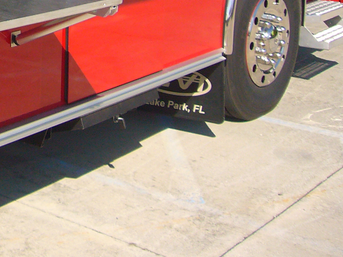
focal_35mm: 82
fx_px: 813
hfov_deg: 21.3
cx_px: -116
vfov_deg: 17.0
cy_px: -67
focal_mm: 4.7
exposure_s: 1/320
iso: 80
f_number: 5.6
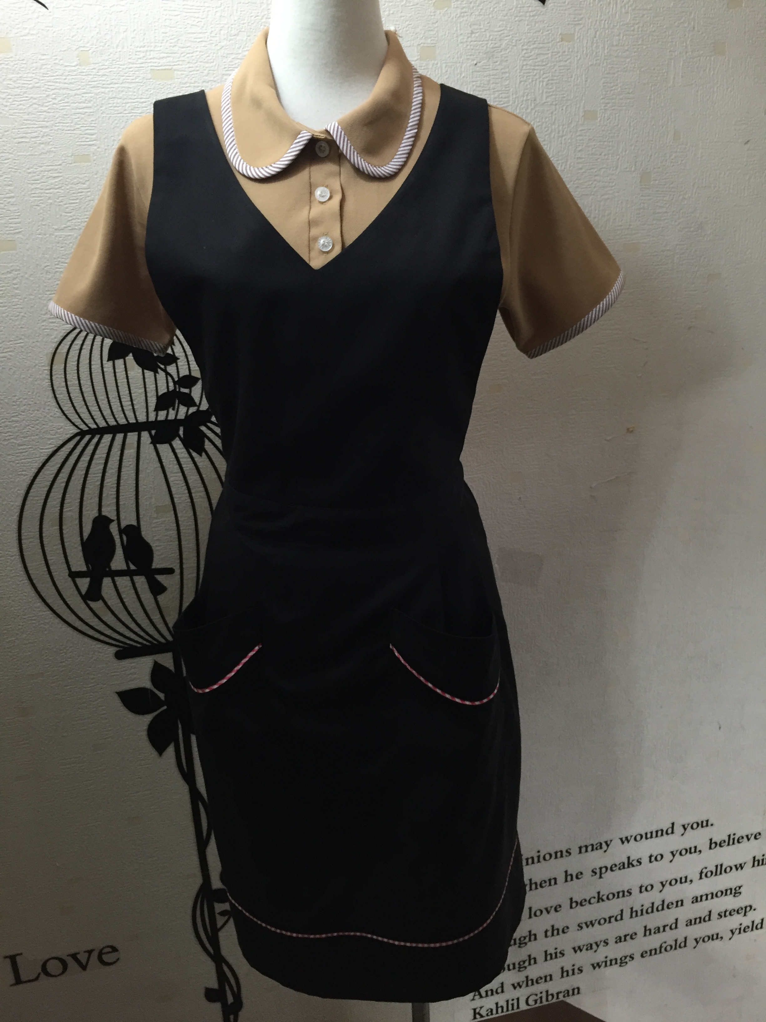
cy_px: 511
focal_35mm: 29
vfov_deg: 61.7
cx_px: 383
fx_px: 856
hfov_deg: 48.2
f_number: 2.2
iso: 100
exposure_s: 1/30
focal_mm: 4.15
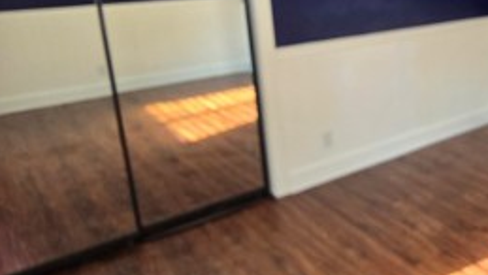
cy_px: 60
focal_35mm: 35
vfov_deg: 32.9
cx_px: 511
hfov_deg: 45.6
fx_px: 453
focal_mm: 2.2
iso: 100
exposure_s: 1/60
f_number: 2.2
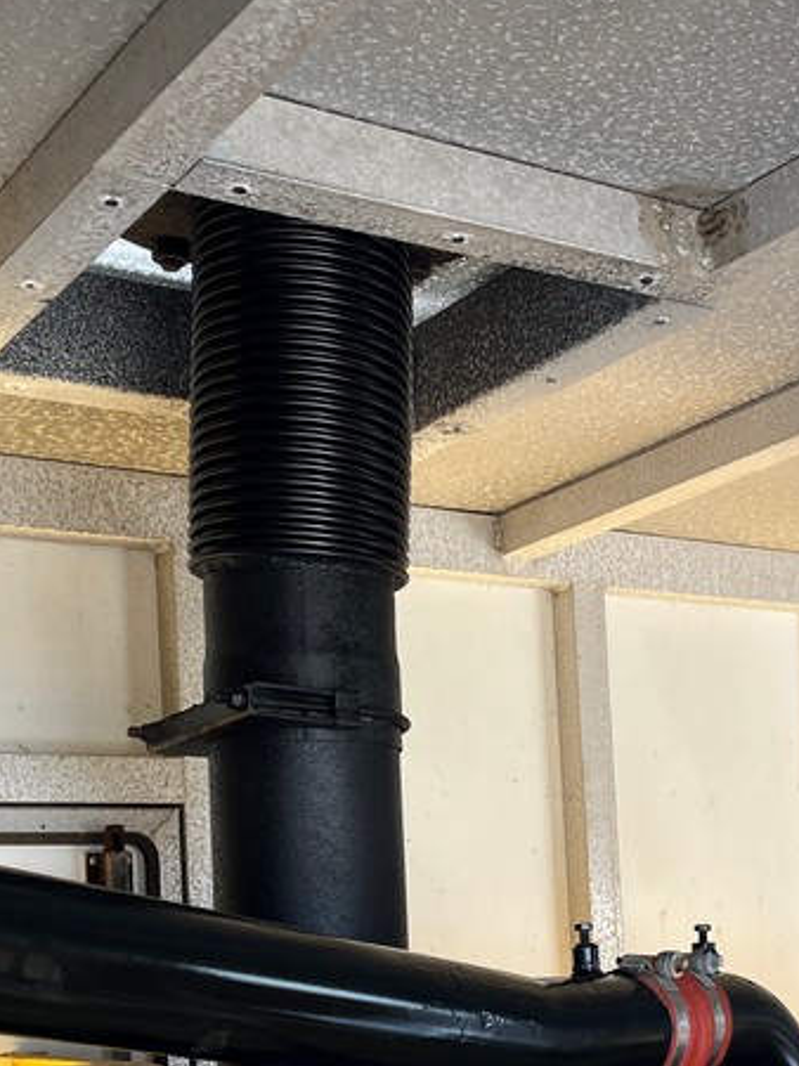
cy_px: 877
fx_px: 1817
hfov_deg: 24.2
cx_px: 695
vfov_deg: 31.7
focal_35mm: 59
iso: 40
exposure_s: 1/121
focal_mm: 5.1
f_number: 1.6
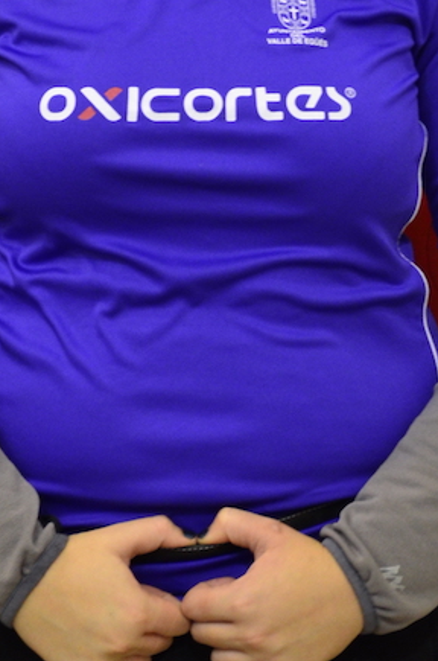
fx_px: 4430
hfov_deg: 5.7
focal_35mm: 242
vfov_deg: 8.5
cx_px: 230
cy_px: 59
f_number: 5
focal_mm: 58
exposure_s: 1/30
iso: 1000
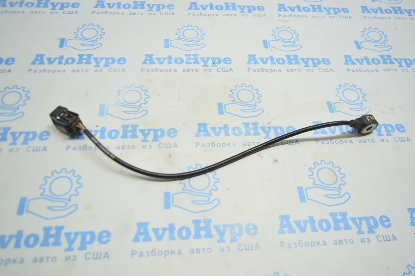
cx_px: 208
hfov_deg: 62.0
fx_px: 346
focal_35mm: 30
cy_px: 138
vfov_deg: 43.5
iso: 400
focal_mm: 20
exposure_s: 1/60
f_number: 3.5
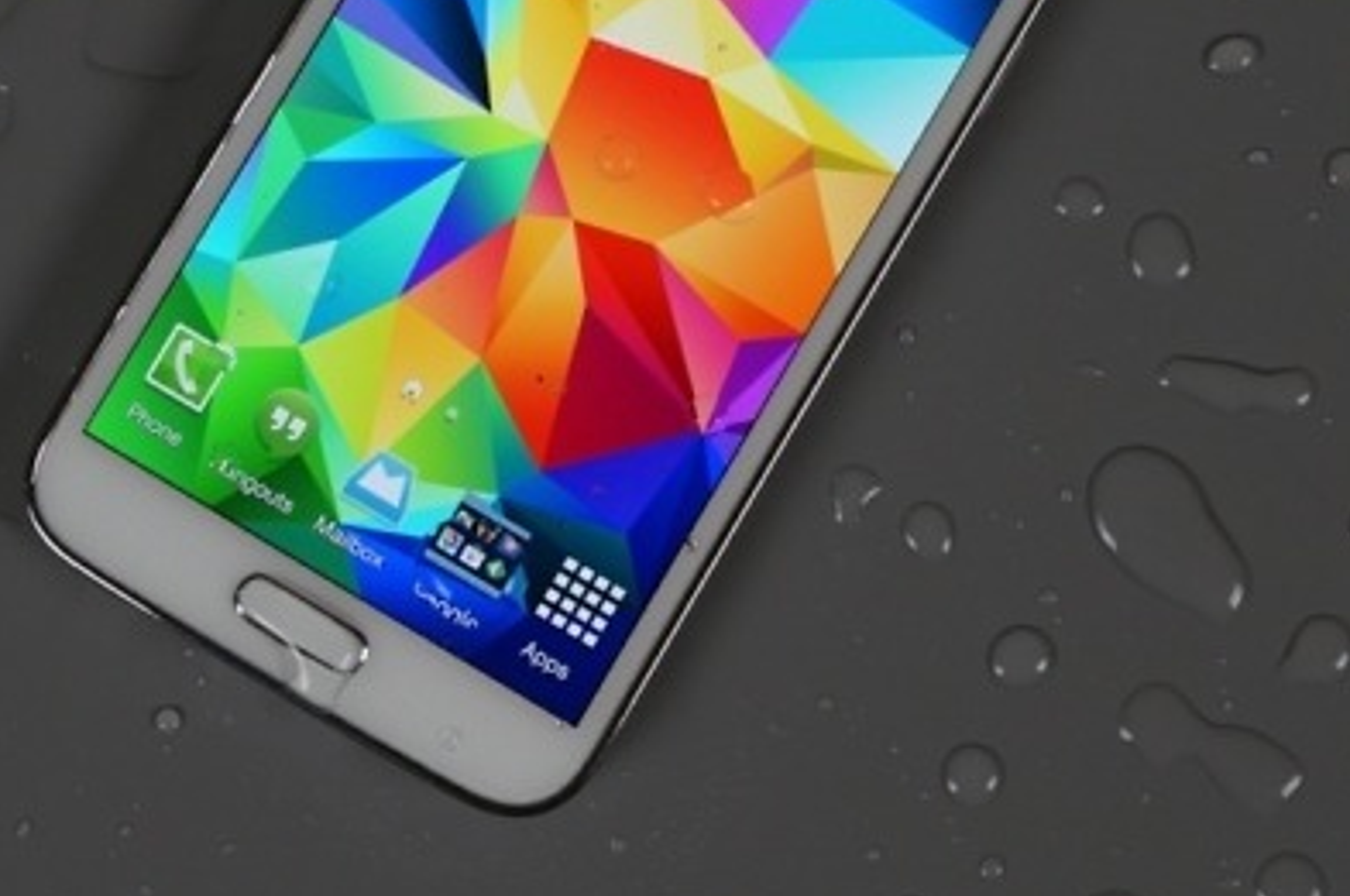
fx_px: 3296
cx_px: 457
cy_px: 113
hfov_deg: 23.1
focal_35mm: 88
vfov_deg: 15.3
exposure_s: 1/60
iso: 400
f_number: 7.1
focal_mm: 30
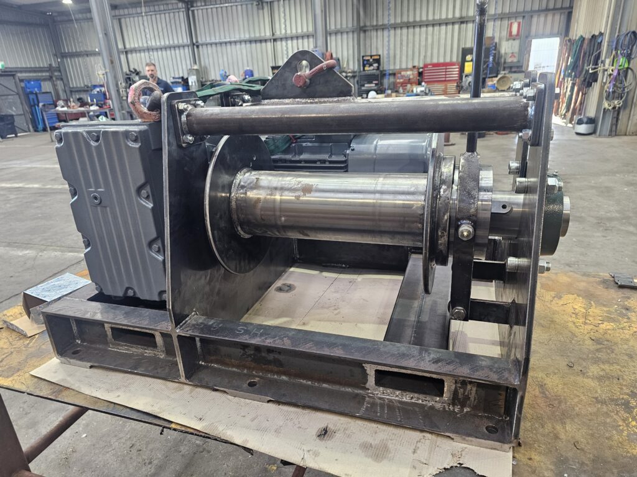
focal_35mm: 23
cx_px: 318
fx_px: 423
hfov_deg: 73.9
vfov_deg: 58.9
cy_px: 238
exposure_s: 1/100
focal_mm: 6.3
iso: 200
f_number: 1.7
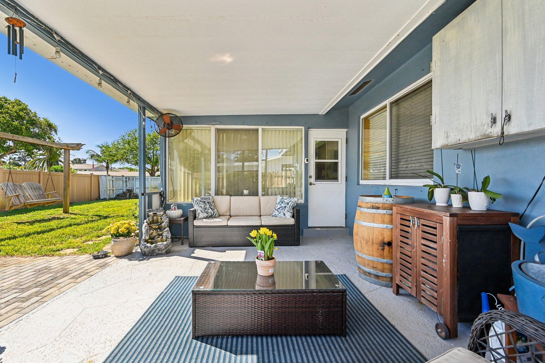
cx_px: 261
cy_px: 184
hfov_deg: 100.3
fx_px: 227
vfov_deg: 77.3
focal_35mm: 15
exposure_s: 1/1600
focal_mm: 14
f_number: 8
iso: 2000
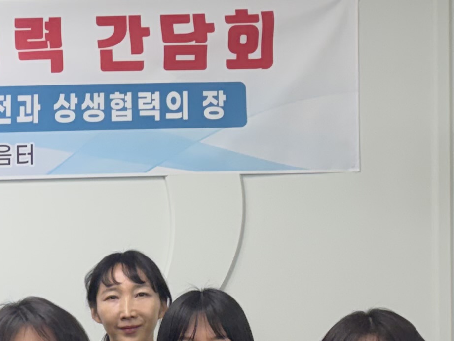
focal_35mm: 114
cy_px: 360
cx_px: -312
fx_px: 1495
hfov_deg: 15.3
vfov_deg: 12.8
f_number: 1.6
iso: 80
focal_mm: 5.96
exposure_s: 1/120
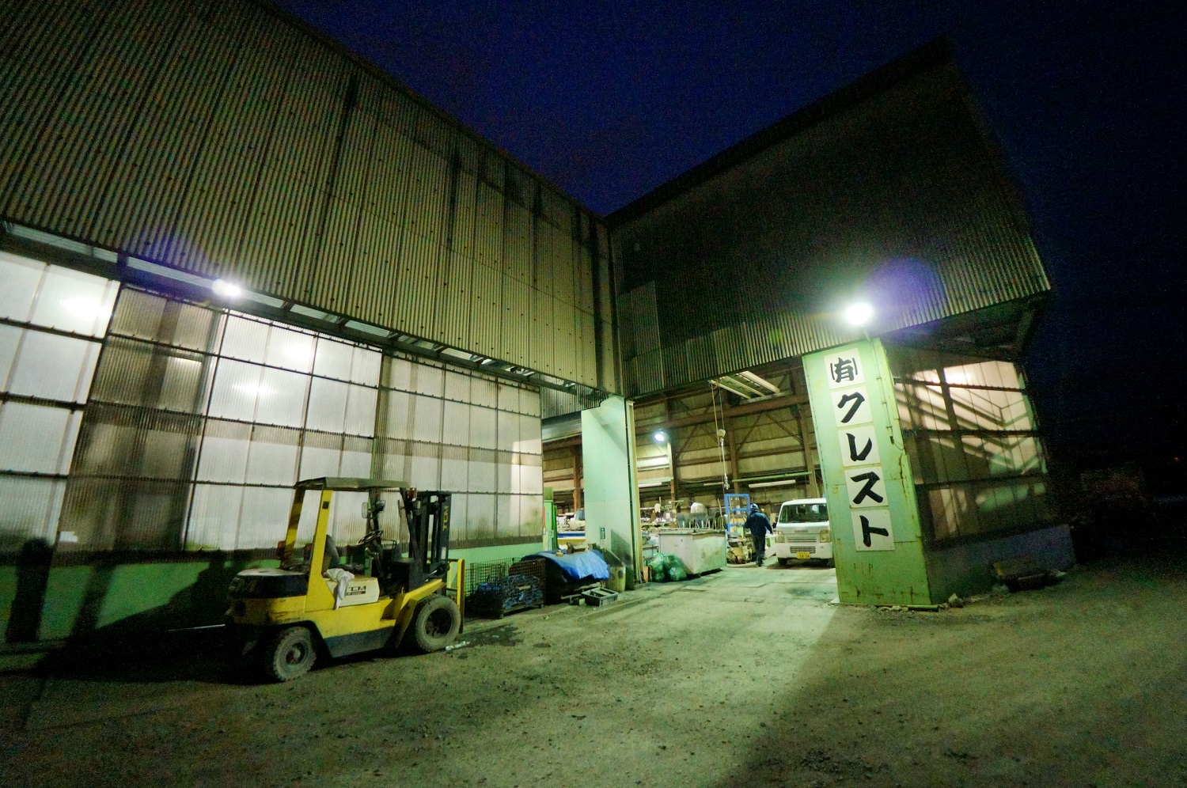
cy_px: 394
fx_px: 790
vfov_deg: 53.0
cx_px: 594
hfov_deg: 73.8
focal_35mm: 24
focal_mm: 16
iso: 3200
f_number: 2.8
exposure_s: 1/25
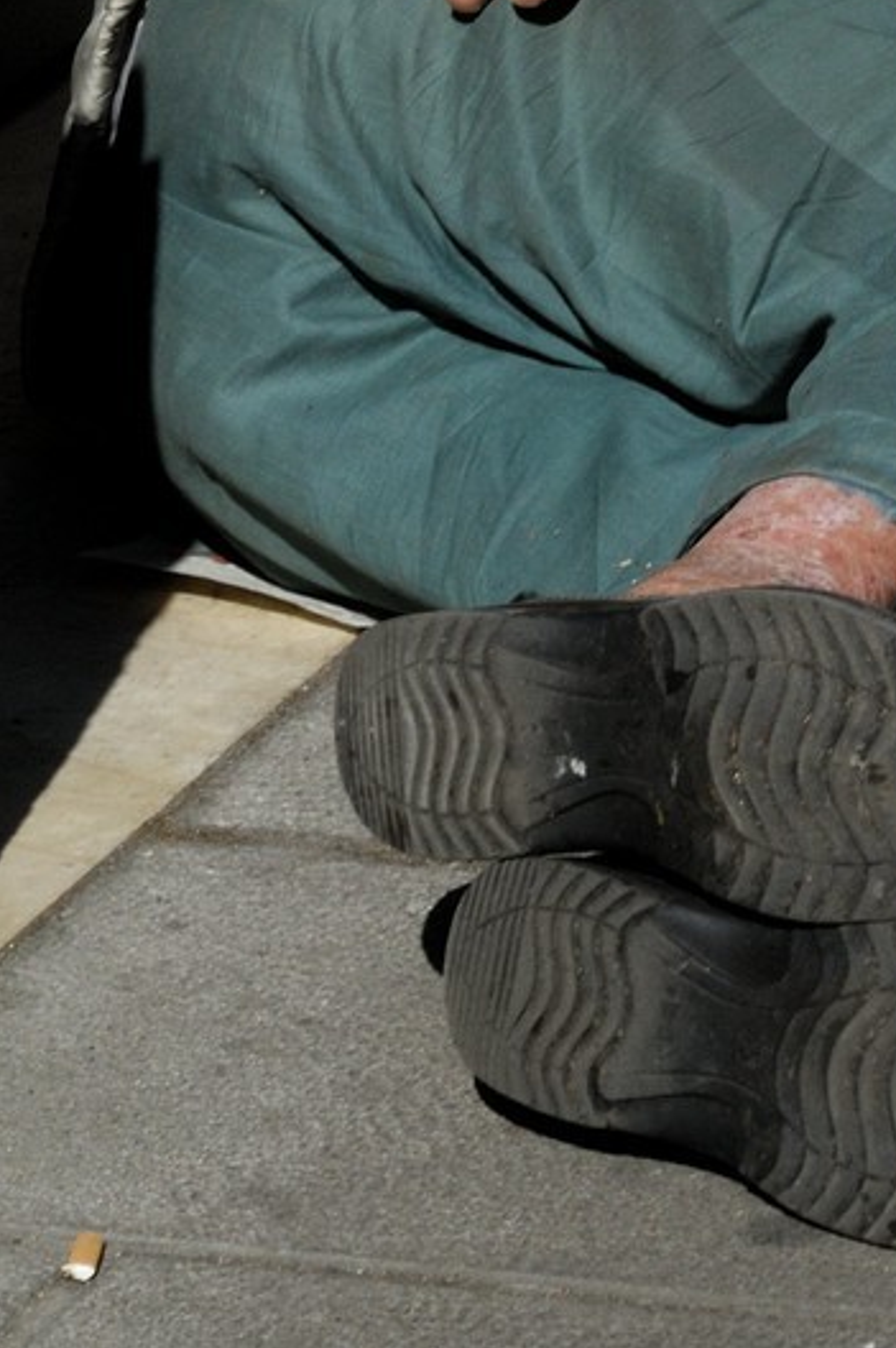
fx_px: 11894
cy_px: -401
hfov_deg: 4.3
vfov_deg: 6.4
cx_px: 1269
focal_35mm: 318
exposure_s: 1/100
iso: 200
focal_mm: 70
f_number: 21
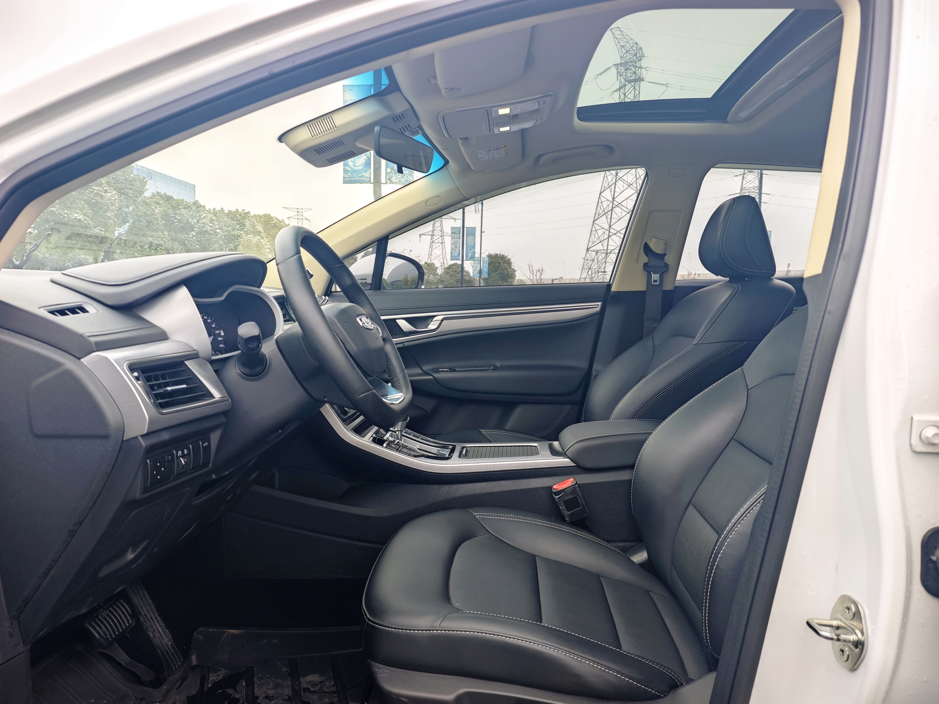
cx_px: 470
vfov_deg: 58.9
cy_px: 352
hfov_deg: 73.9
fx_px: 624
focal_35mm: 23
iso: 50
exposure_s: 1/109
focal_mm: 6.55
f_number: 1.6
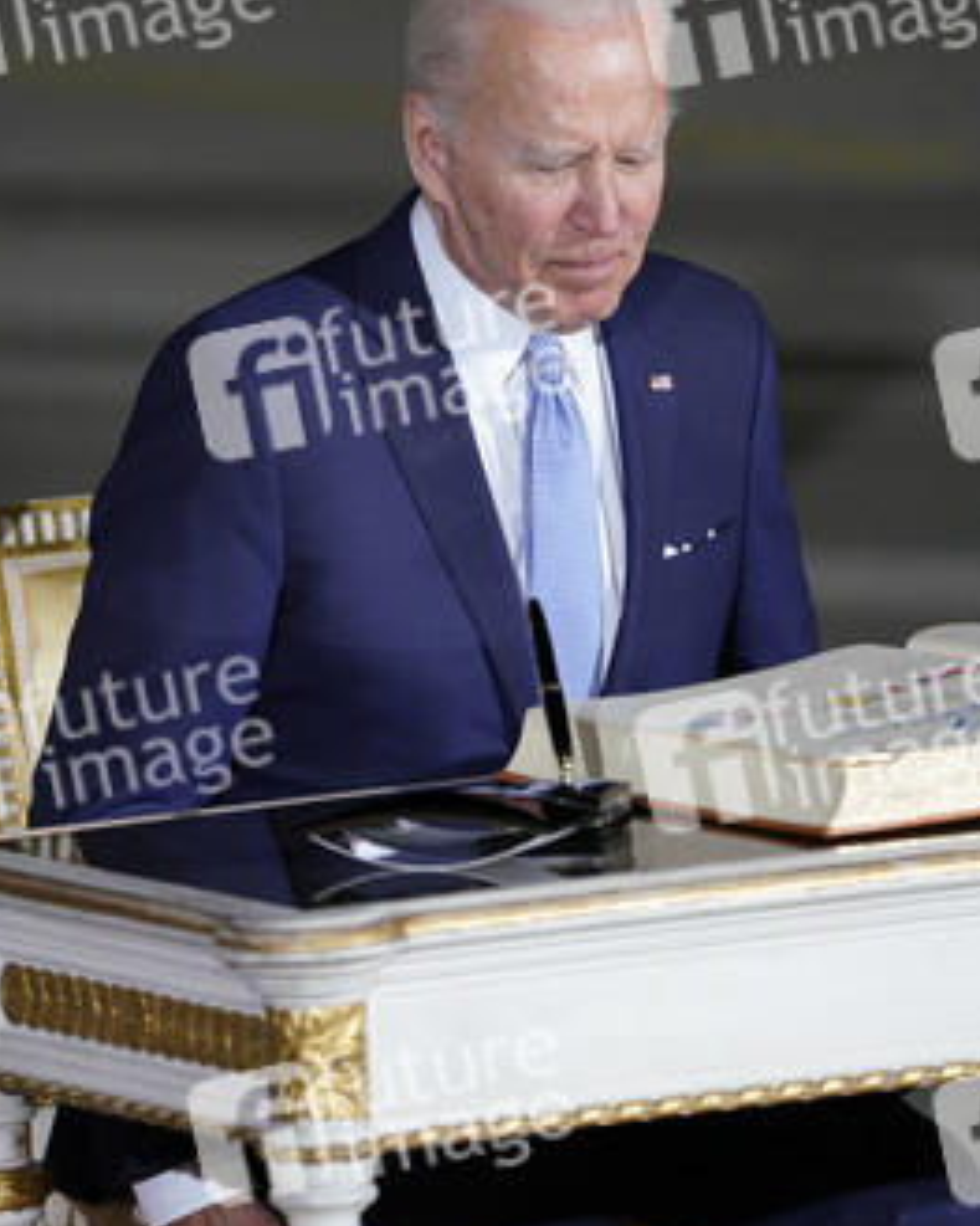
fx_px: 13384
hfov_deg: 4.2
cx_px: 488
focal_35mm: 369
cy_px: 559
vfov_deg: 5.2
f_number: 5.6
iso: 1250
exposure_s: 1/250
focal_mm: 324
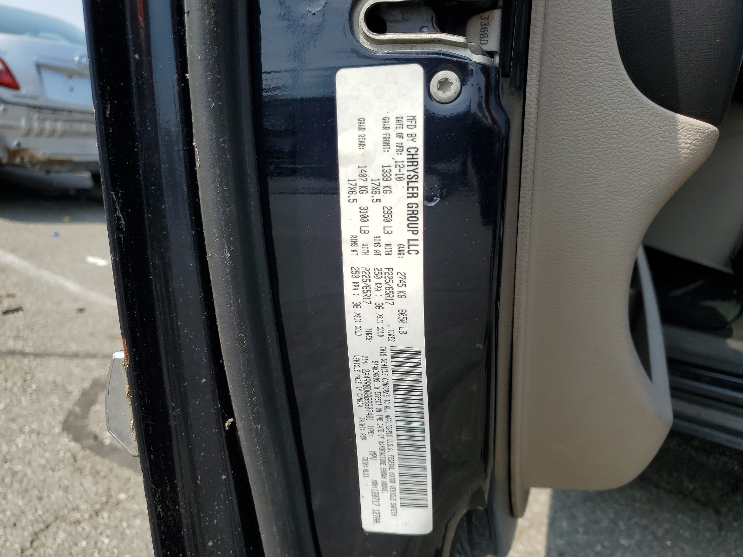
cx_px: 372
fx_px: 558
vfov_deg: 53.1
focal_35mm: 26
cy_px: 278
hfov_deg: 67.3
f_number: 1.5
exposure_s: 1/2500
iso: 50
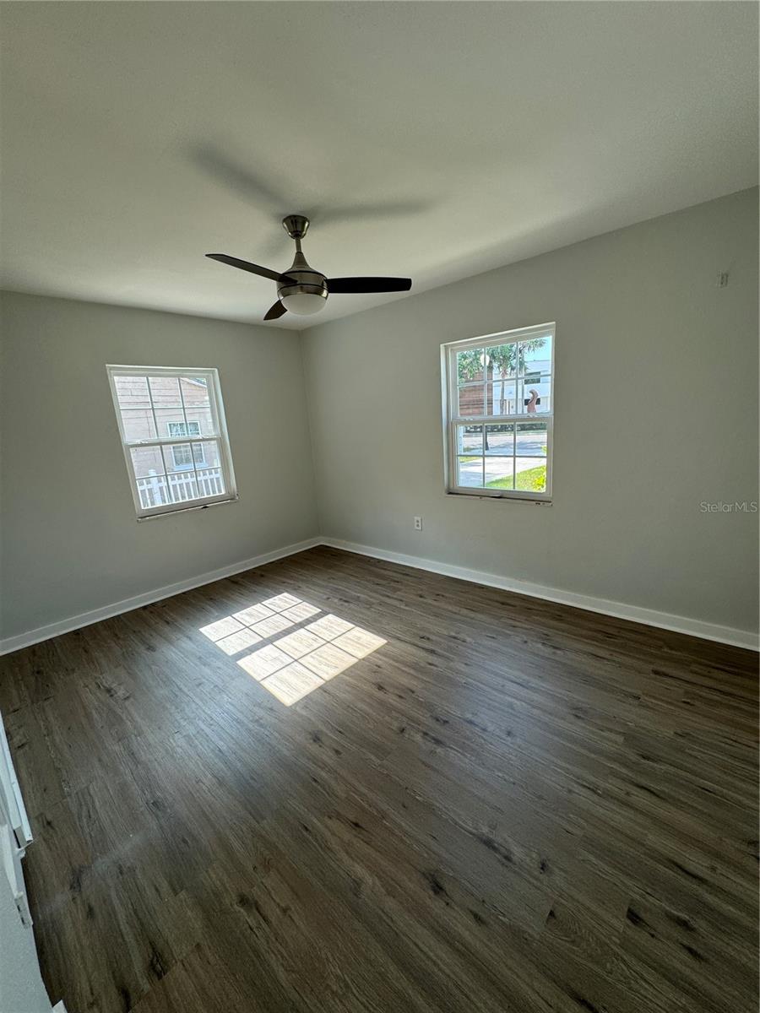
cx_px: 380
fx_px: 410
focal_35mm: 14
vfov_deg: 102.1
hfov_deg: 85.7
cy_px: 506
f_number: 2.2
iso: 40
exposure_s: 1/116
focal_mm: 2.22
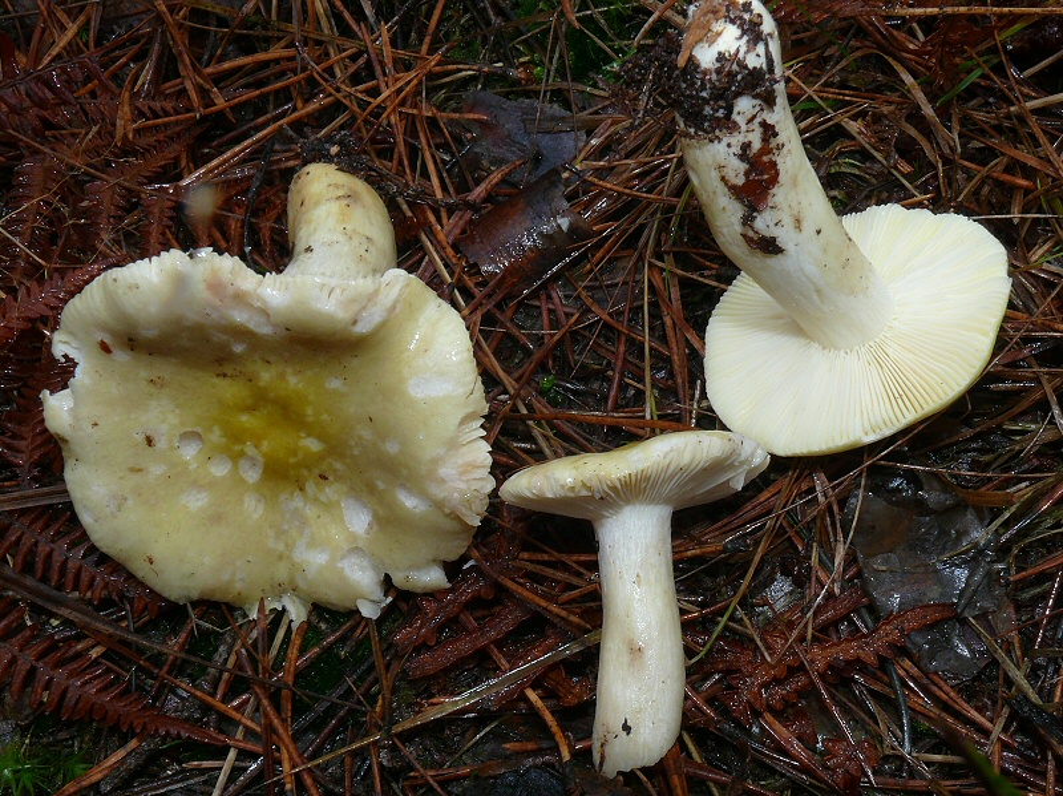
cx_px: 532
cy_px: 398
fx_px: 1074
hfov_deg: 52.7
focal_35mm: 35
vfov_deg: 40.7
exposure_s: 1/10
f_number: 10
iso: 100
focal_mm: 7.4
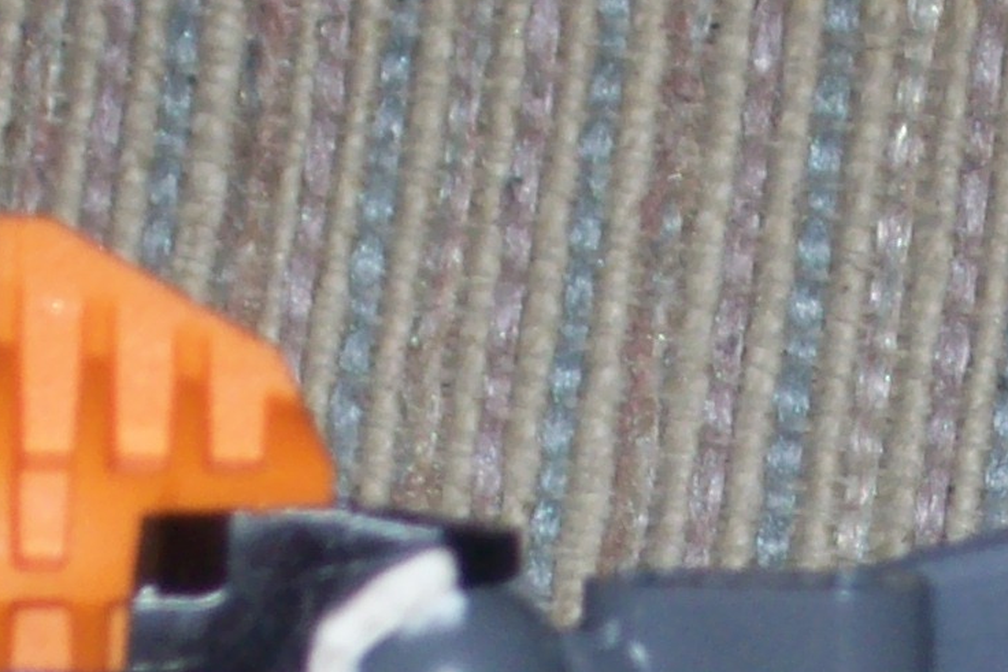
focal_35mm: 350
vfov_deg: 3.9
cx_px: 1098
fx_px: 9801
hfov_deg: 5.9
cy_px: 1028
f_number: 4.3
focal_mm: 14.3
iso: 80
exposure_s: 1/112
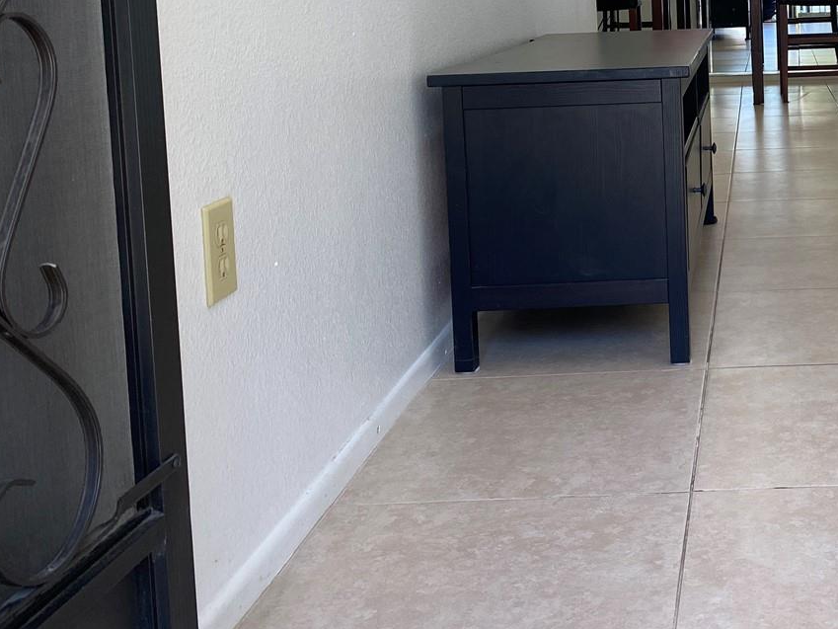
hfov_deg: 36.1
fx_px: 1186
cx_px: 780
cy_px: 54
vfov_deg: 28.5
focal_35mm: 49
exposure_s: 1/120
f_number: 1.8
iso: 50
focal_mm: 4.25
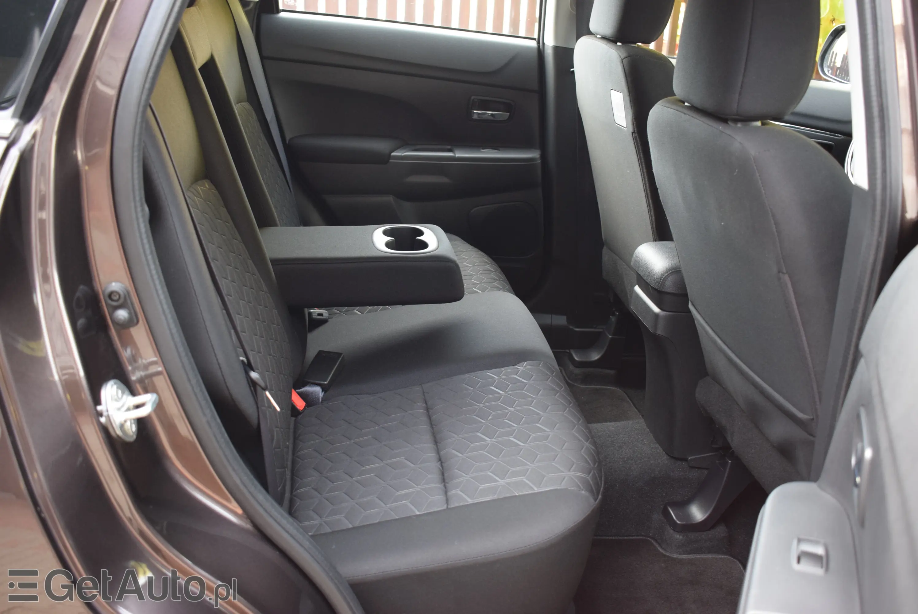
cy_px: 307
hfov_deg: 55.1
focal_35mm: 34
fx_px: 880
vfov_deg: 38.4
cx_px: 459
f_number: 3.8
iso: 1100
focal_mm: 23
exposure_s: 1/60
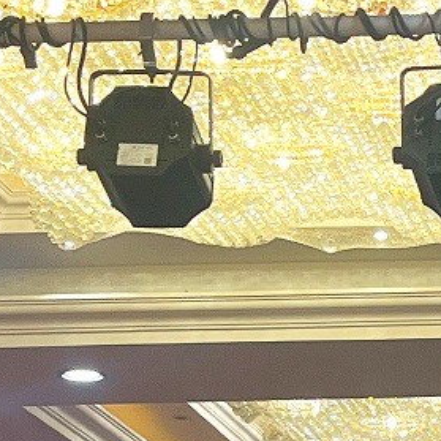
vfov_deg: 10.0
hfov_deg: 10.1
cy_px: 752
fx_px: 2393
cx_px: 716
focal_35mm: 166
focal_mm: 5.1
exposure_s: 1/100
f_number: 1.6
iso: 80
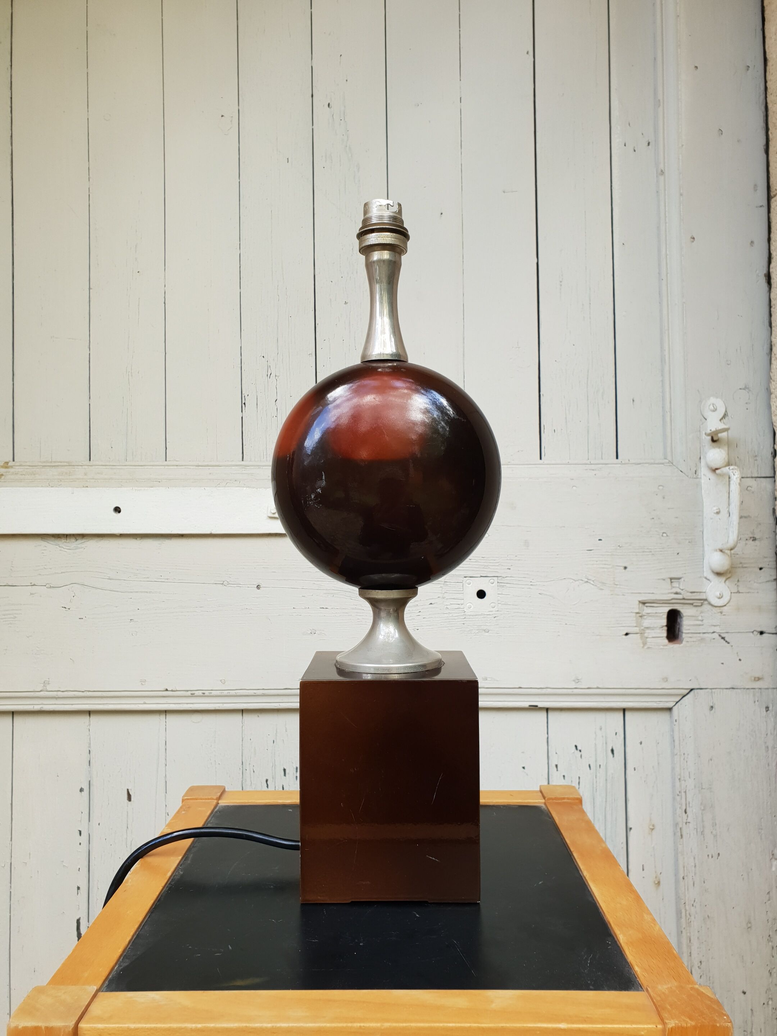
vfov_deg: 67.3
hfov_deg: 53.1
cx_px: 388
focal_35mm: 26
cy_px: 518
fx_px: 778
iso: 80
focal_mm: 4.3
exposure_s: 1/100
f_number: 2.4
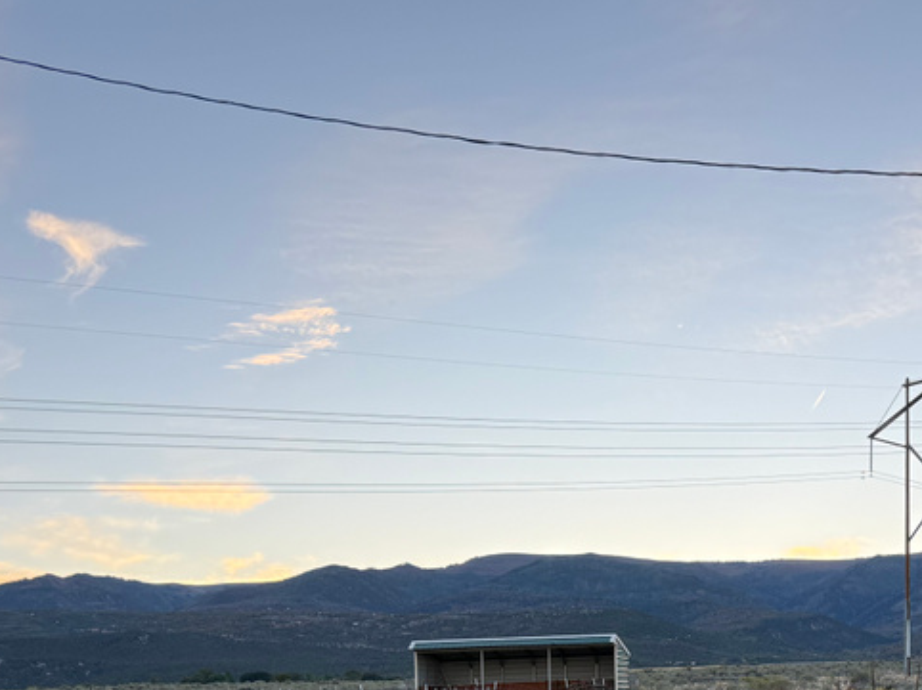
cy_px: 707
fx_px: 1358
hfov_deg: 36.7
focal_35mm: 51
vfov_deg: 26.8
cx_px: 677
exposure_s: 1/387
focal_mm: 6.76
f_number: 1.78
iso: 100
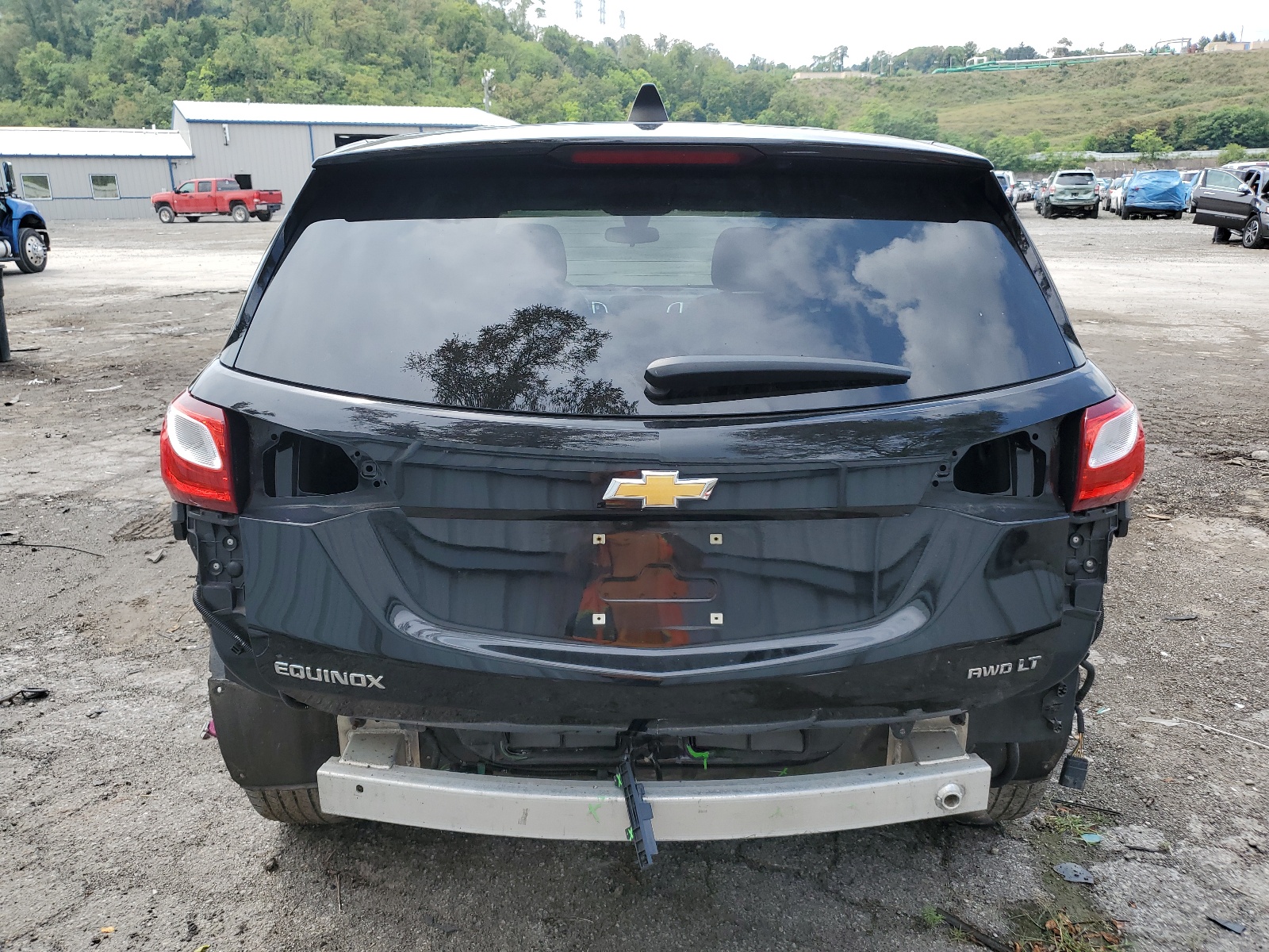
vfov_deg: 53.1
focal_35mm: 26
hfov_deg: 67.3
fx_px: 953
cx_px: 634
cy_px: 476
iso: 50
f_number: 1.5
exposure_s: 1/909
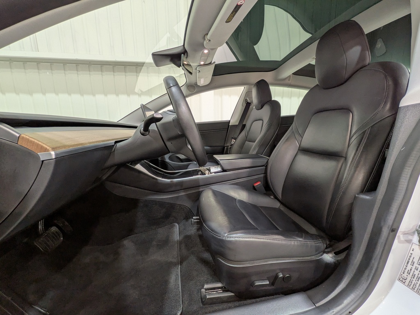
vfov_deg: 85.7
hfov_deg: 102.1
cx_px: 210
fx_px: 170
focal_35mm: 14
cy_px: 158
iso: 78
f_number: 2.2
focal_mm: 1.83
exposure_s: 1/33.3
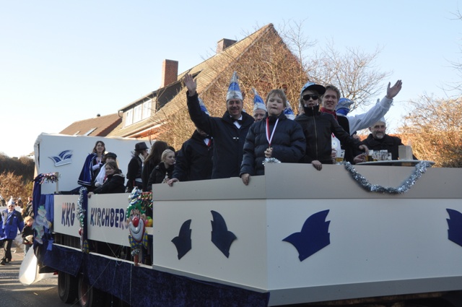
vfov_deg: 28.0
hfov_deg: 41.2
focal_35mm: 48
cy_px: 154
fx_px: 615
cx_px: 231
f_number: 8
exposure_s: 1/250
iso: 400
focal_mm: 32
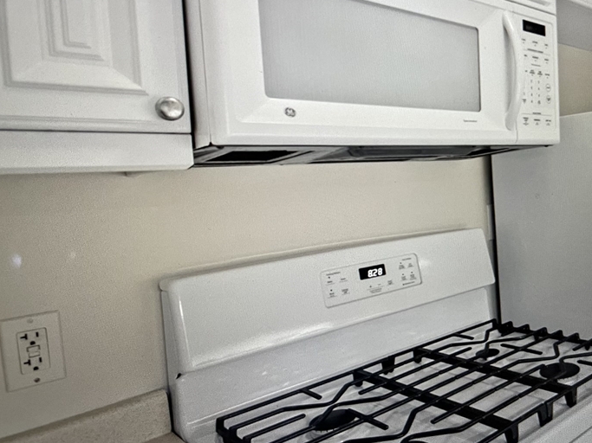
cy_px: 177
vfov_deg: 36.7
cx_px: 414
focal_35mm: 39
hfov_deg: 46.8
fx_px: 667
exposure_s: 1/60
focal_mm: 5.1
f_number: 1.6
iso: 250
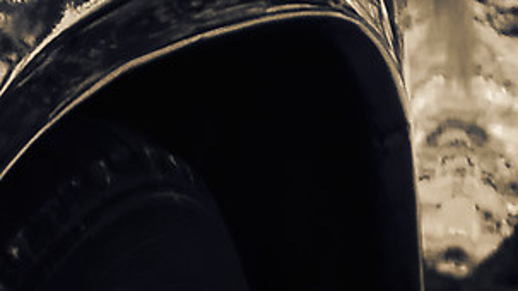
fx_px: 3075
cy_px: -3
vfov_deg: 5.4
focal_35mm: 224
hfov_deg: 8.1
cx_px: -1082
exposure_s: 1/160
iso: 100
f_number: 6.3
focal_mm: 18
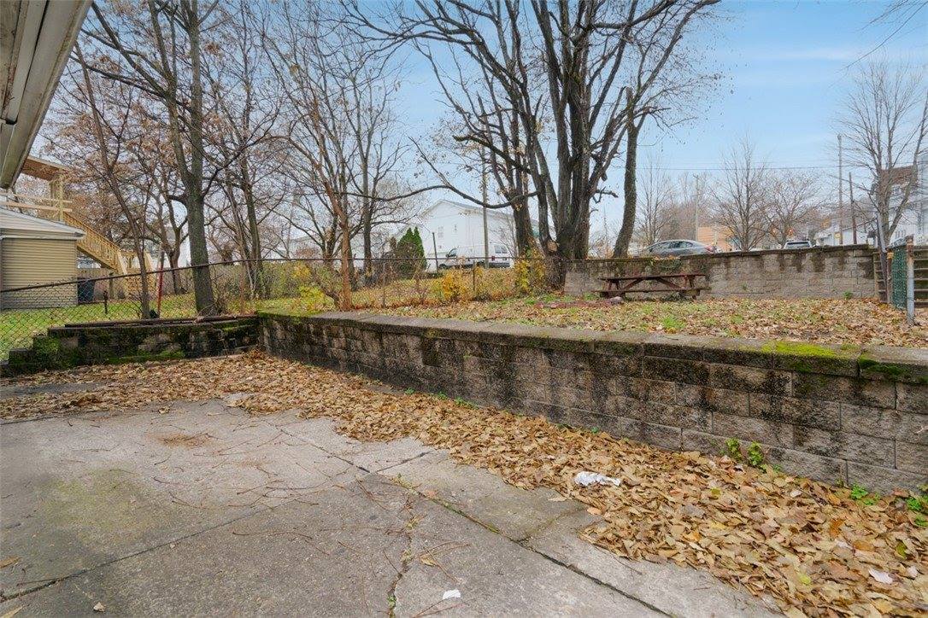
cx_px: 464
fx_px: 412
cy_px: 309
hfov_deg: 96.7
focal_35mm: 16
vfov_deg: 73.7
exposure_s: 1/30
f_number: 8
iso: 400
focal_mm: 16
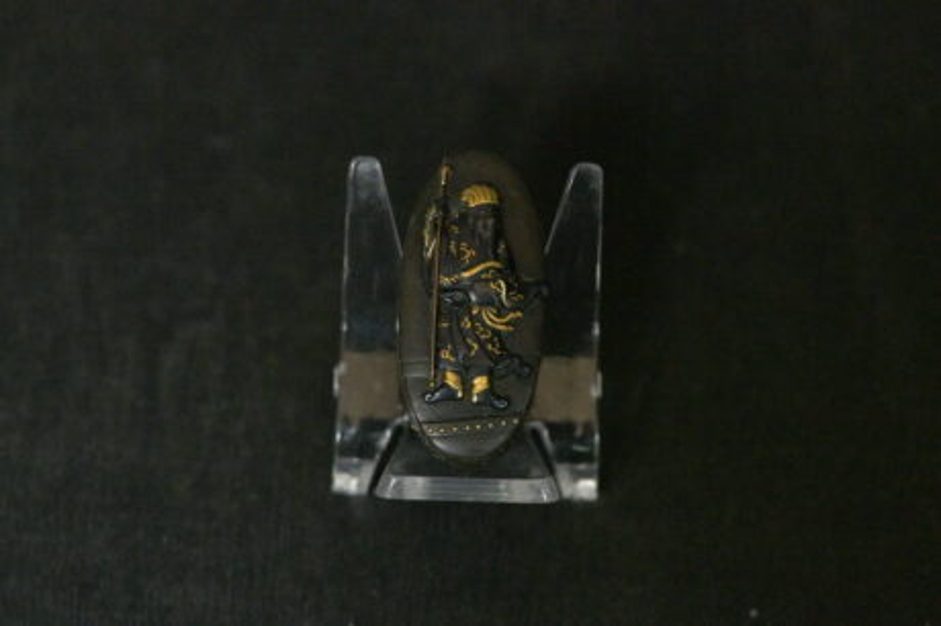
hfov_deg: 19.5
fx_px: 2743
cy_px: 313
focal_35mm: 105
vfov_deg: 13.0
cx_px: 470
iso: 25600
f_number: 10
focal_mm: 105
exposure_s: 1/125
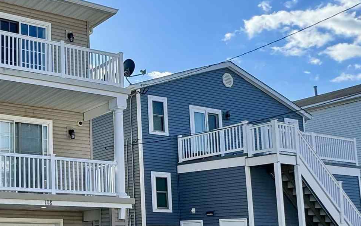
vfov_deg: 26.9
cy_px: 181
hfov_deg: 36.4
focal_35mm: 47
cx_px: -31
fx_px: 462
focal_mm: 2.22
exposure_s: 1/1178
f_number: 2.2
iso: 50
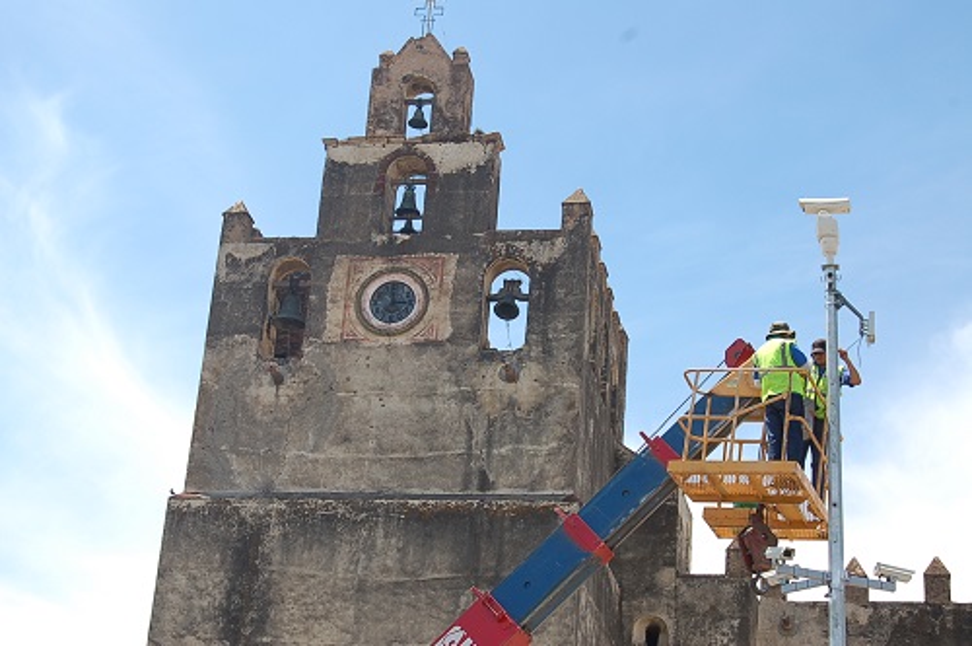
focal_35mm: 72
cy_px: 323
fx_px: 1941
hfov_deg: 28.1
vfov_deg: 18.9
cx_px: 486
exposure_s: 1/320
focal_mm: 48
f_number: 9
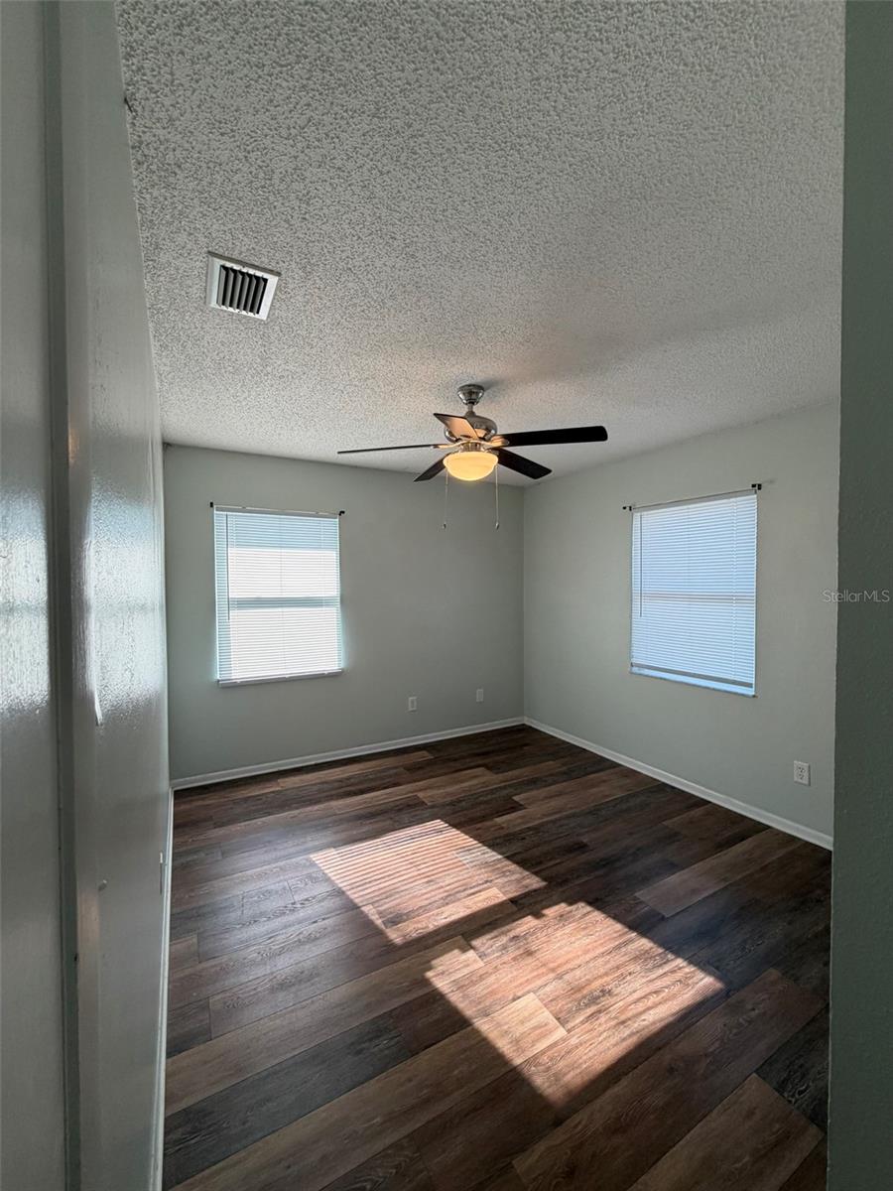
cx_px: 446
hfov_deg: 85.7
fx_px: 482
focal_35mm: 14
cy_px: 596
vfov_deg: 102.1
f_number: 2.2
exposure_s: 1/120
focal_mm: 2.22
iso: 125
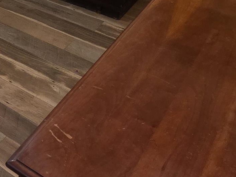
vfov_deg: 21.3
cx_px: -131
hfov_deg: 24.8
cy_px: -94
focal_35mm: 57
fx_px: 388
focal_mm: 2.2
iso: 400
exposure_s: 1/60
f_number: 1.9
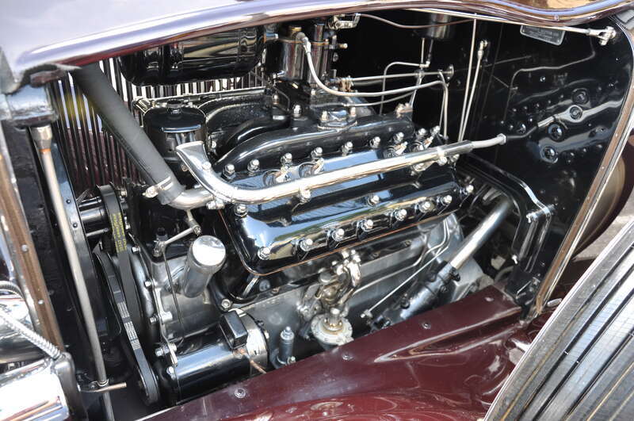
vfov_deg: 47.8
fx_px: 475
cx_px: 317
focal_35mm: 27
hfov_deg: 67.5
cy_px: 210
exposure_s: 1/20
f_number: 4.5
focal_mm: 18
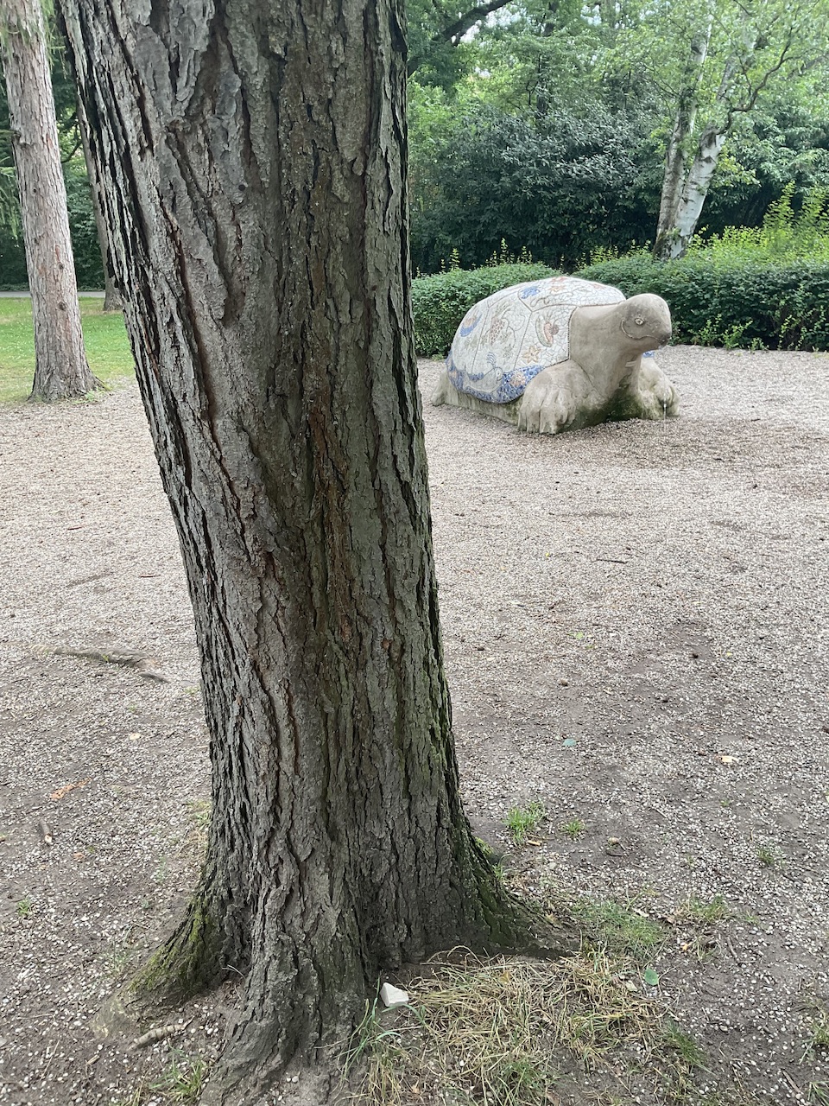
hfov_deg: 48.2
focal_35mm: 29
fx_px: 926
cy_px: 553
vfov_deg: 61.7
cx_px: 414
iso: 25
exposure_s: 1/122
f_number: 1.8
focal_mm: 3
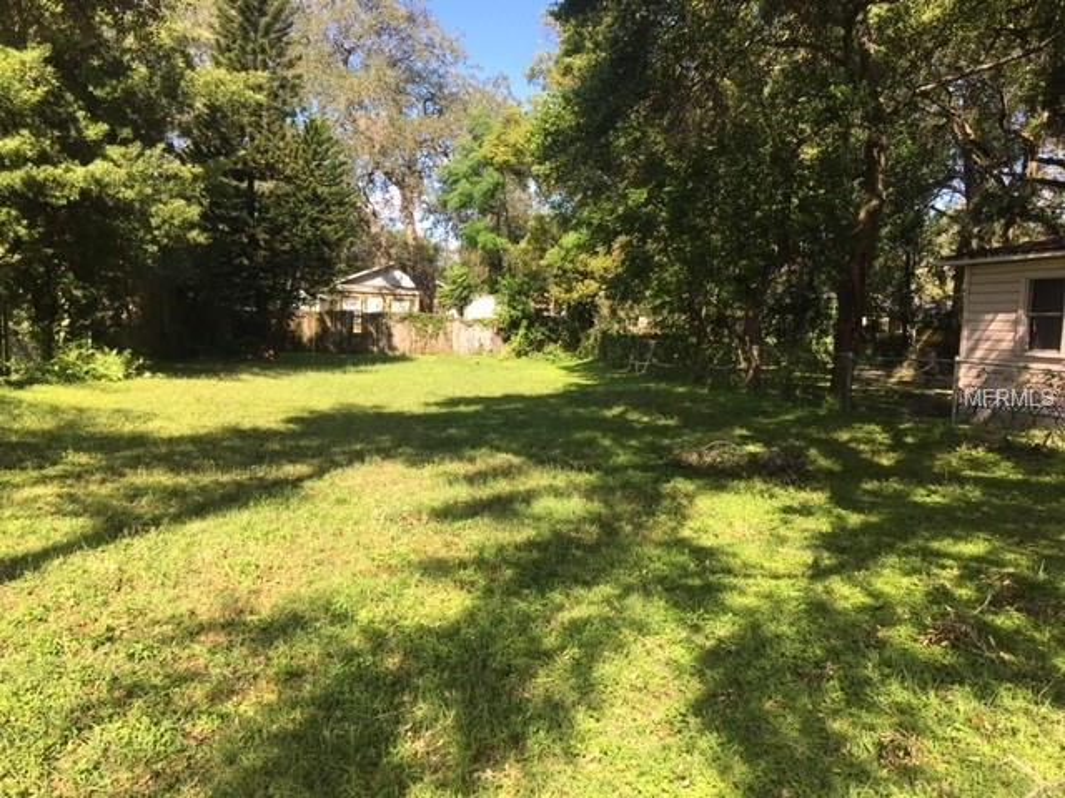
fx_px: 892
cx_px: 532
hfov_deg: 61.7
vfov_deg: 48.2
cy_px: 399
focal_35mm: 29
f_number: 2.2
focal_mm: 4.15
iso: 25
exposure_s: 1/549
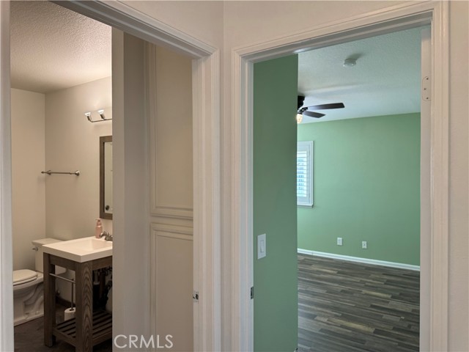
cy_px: 176
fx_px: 325
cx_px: 234
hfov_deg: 71.6
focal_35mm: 24
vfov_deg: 56.8
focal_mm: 6.76
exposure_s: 1/60
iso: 100
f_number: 1.78
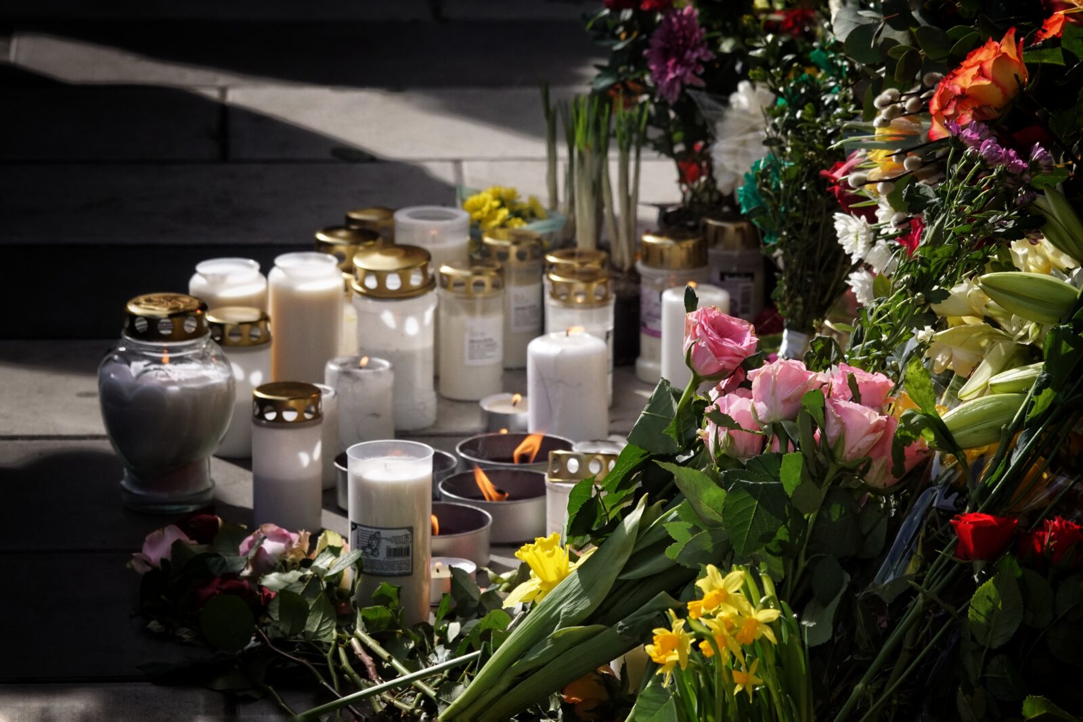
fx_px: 6769
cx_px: 542
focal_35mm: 225
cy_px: 361
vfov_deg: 6.1
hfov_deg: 9.1
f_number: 10
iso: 640
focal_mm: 150
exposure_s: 1/800
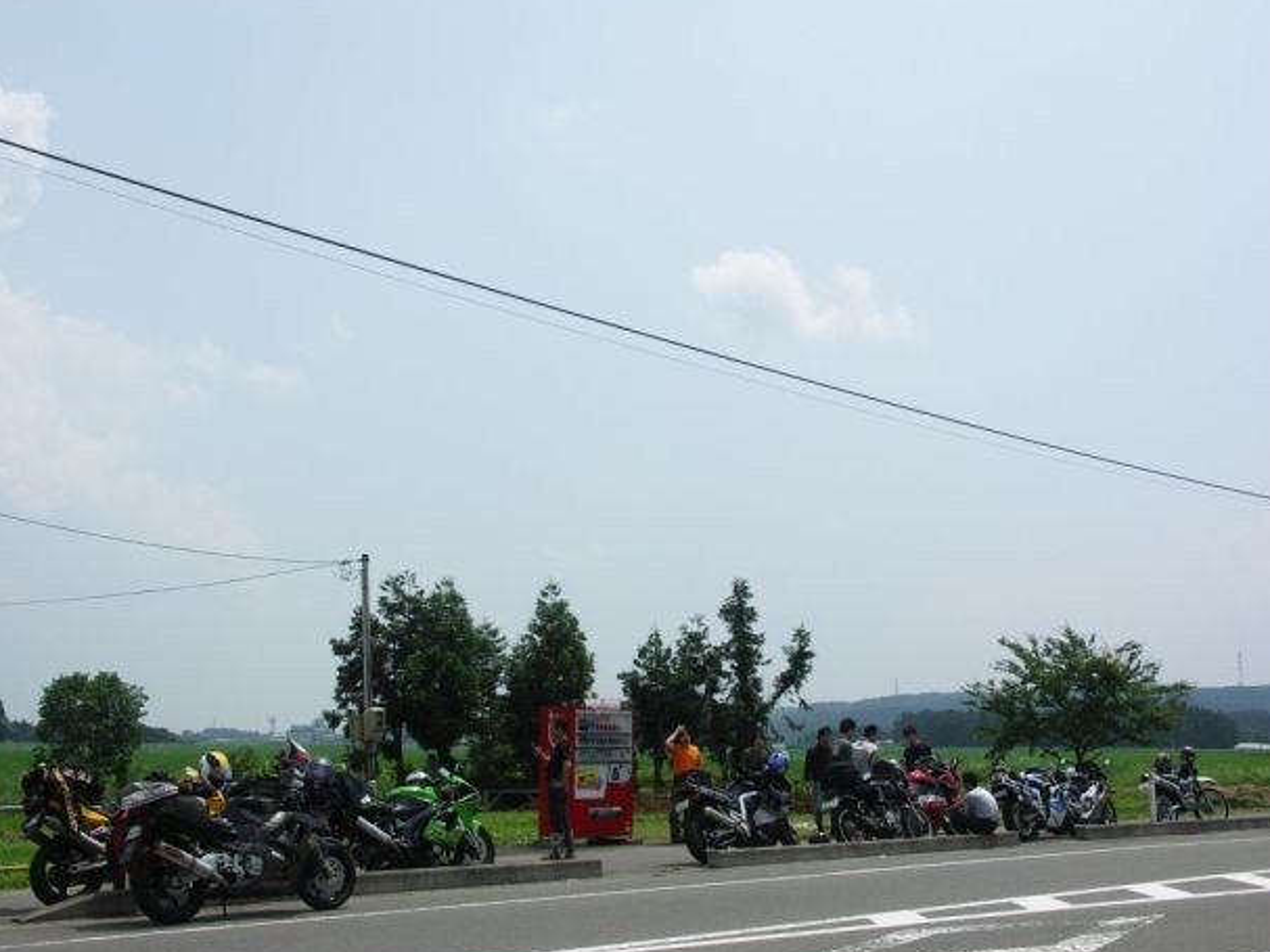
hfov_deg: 47.9
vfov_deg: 36.8
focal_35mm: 39
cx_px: 632
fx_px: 1431
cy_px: 477
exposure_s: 1/320
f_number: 7.1
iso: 50
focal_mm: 9.7
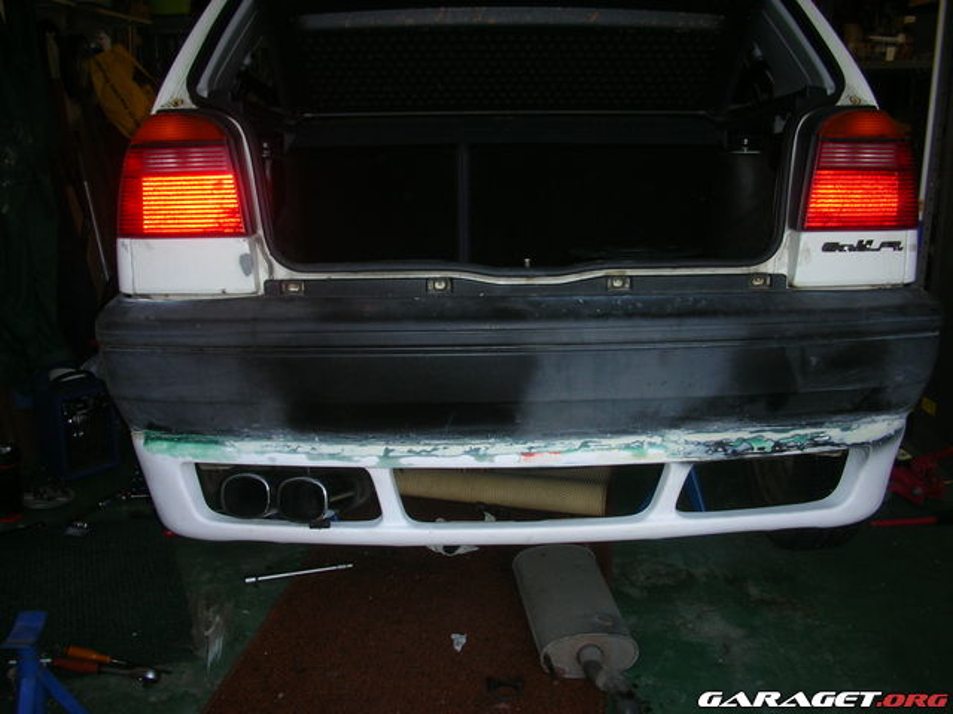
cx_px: 476
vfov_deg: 40.7
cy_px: 357
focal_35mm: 35
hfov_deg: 52.6
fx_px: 964
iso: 50
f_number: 3
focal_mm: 5.8
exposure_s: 1/60.1
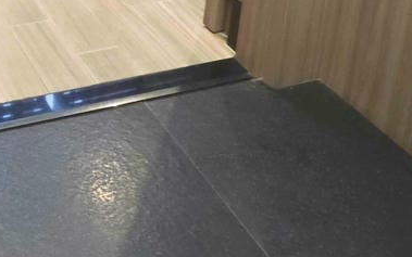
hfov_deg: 30.6
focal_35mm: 57
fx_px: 640
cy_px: -208
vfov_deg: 18.0
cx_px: -75
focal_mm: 2.03
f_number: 1.8
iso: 400
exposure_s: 1/24
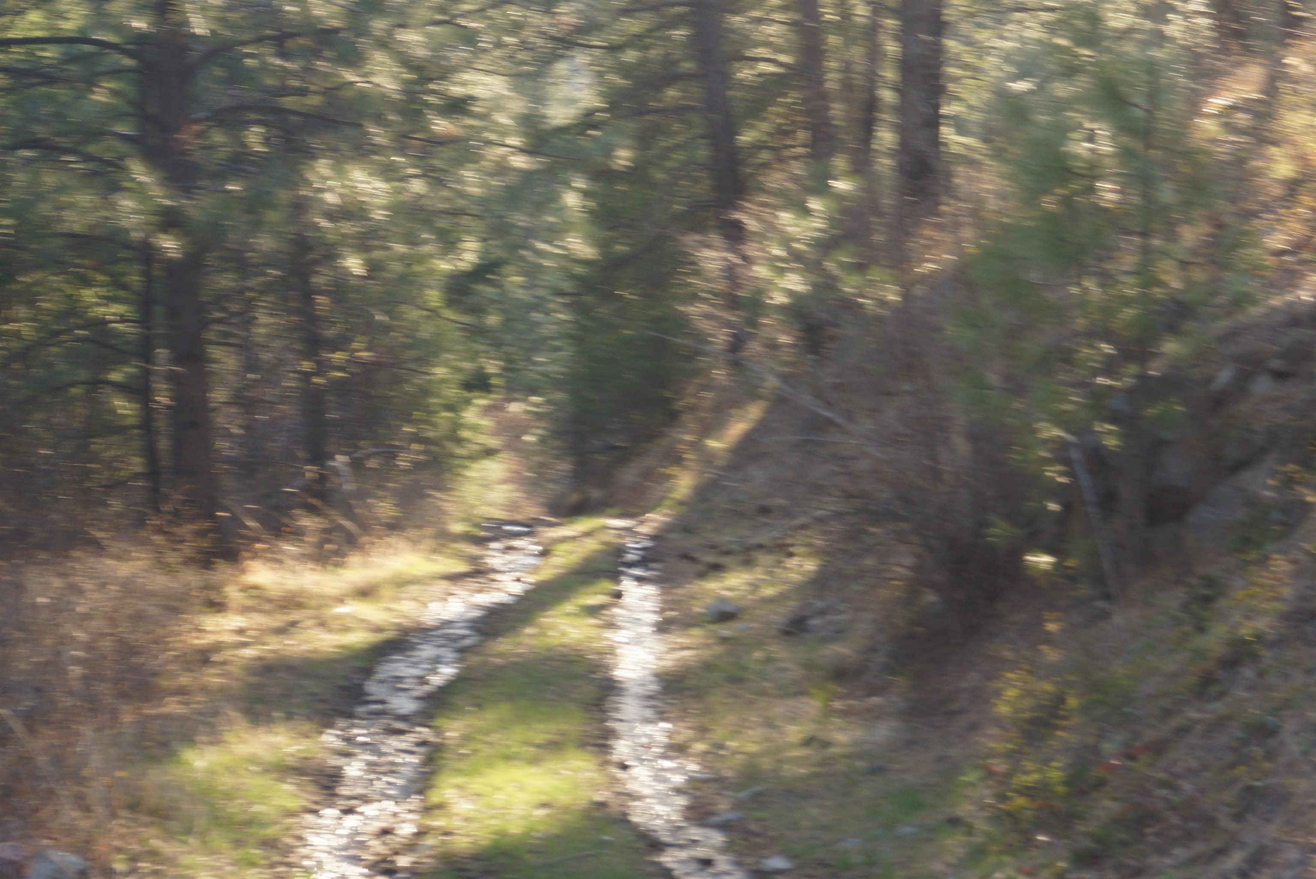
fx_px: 2706
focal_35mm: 74
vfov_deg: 18.4
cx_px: 658
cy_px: 440
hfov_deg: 27.3
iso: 100
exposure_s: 1/60
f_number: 5
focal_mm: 35
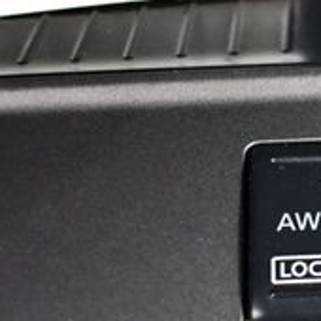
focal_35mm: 115
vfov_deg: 15.1
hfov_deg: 14.5
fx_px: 1207
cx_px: 421
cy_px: 234
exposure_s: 1/60
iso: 7200
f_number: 3.5
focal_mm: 18
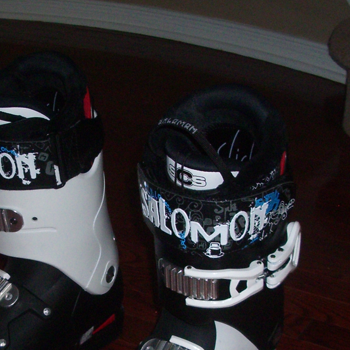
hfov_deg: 22.0
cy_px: 292
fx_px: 892
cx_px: 80
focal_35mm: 78
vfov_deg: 21.8
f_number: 2.6
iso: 200
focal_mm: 5.8
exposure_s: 1/60
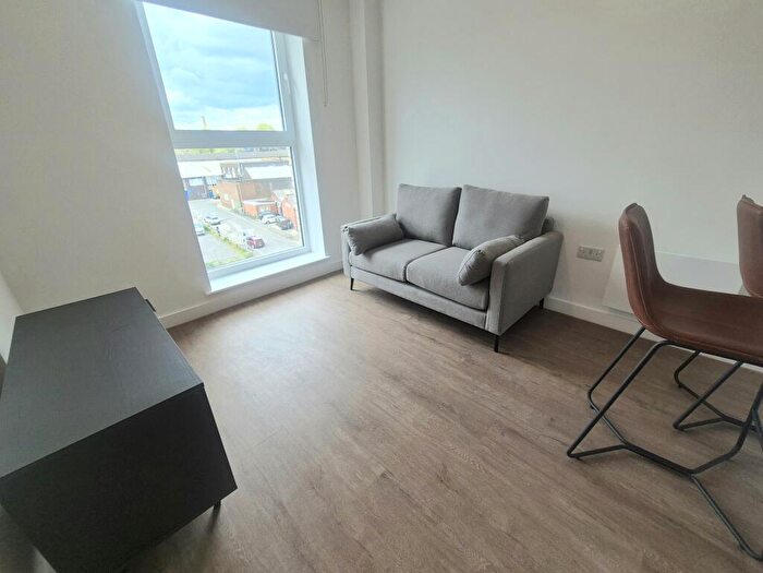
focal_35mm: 13
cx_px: 382
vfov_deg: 89.9
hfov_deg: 106.2
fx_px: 287
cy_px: 286
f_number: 2.2
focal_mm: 2.2
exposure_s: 1/133
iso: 50
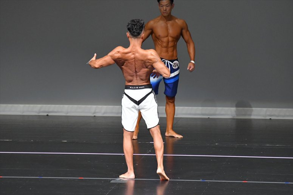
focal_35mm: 345
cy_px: 98
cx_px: 146
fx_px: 2807
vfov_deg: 4.0
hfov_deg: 6.0
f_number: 5.6
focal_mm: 230
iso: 5000
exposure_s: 1/400
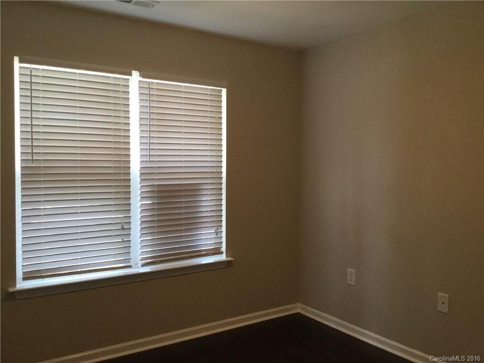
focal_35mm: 31
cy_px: 182
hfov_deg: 58.4
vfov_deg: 45.4
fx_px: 433
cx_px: 242
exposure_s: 1/30
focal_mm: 3.3
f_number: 2.4
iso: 40
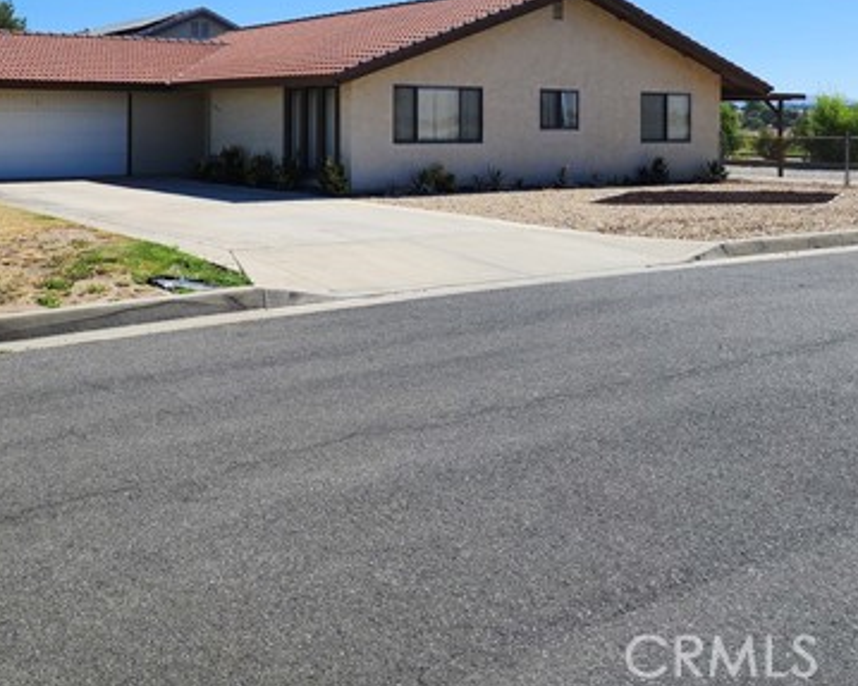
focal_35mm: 40
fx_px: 1015
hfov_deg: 44.3
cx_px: 217
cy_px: 117
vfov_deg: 35.8
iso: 12
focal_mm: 6.4
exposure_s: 1/1365
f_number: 1.8
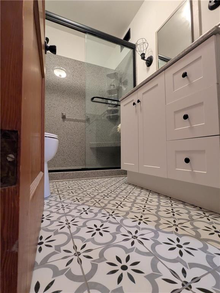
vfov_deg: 94.4
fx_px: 135
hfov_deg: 78.2
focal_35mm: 16
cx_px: 110
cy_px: 146
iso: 427
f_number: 2.2
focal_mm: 2.35
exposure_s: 1/30
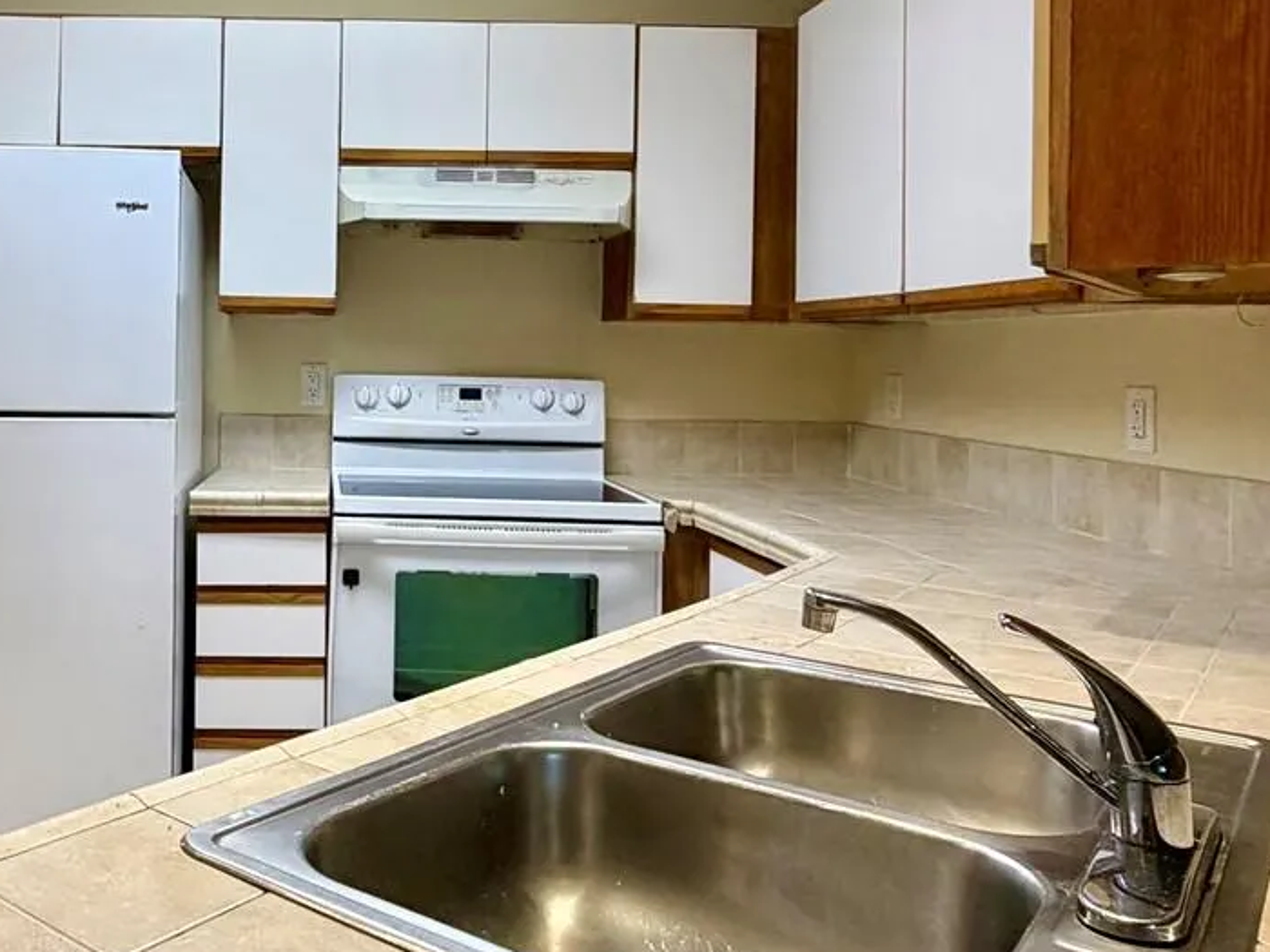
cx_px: 323
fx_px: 1174
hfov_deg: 54.3
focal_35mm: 32
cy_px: 348
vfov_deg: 43.8
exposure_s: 1/60
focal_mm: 2.22
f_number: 2.2
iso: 160
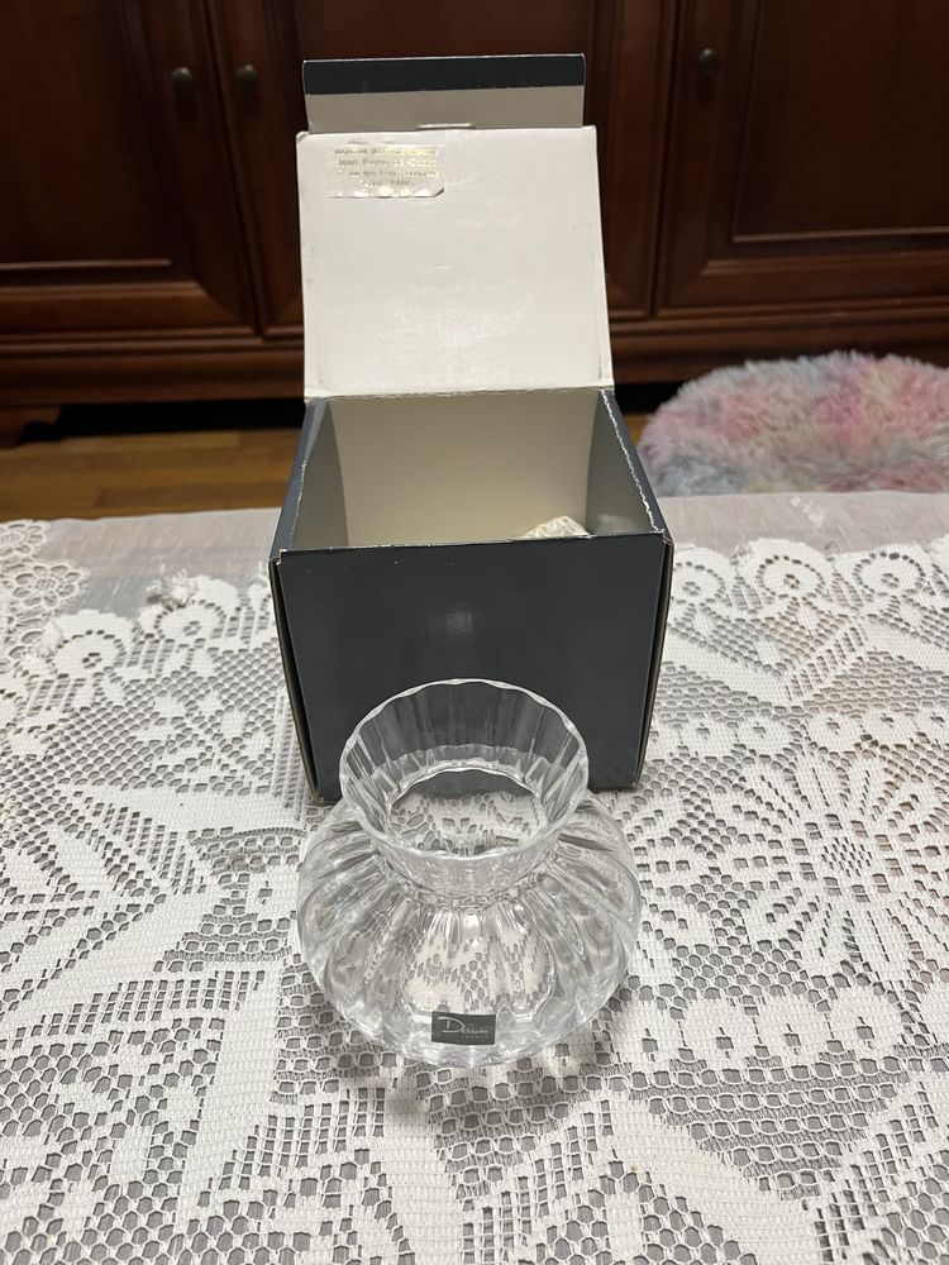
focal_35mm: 26
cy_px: 632
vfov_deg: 67.3
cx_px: 474
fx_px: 950
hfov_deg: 53.1
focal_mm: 5.1
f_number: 1.6
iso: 200
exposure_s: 1/51
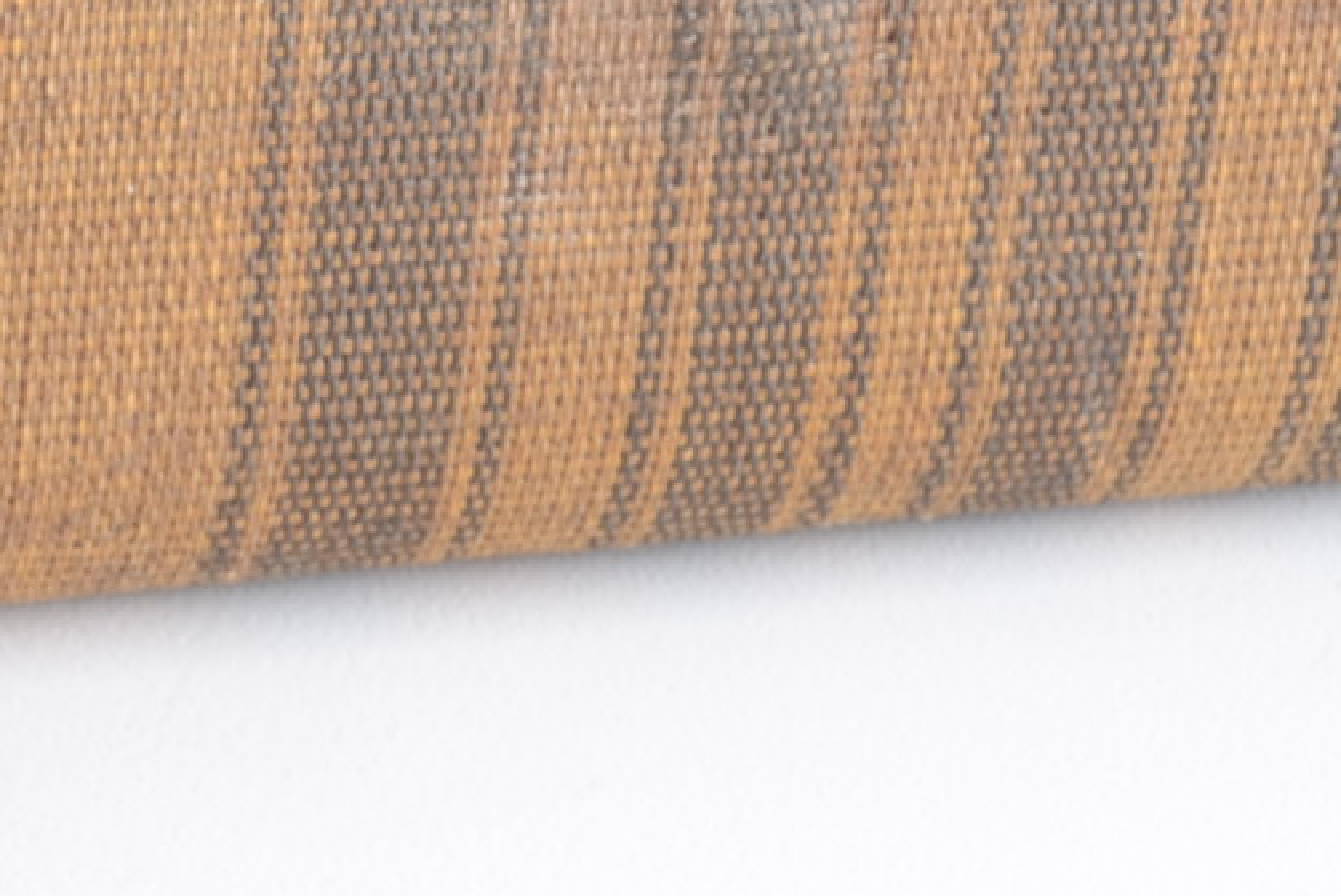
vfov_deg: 5.4
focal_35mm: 256
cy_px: -8
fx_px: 9558
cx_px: -784
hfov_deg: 7.8
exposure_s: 1/100
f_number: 13
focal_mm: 35
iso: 100
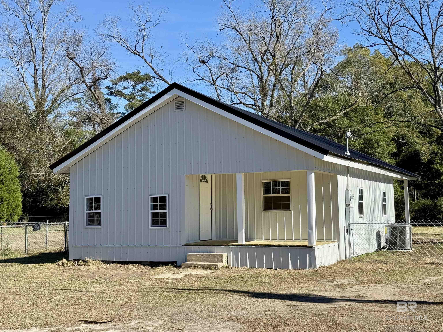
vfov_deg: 30.3
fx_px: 614
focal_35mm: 48
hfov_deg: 39.7
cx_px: 222
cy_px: 166
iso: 64
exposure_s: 1/3704
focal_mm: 6.76
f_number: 1.78
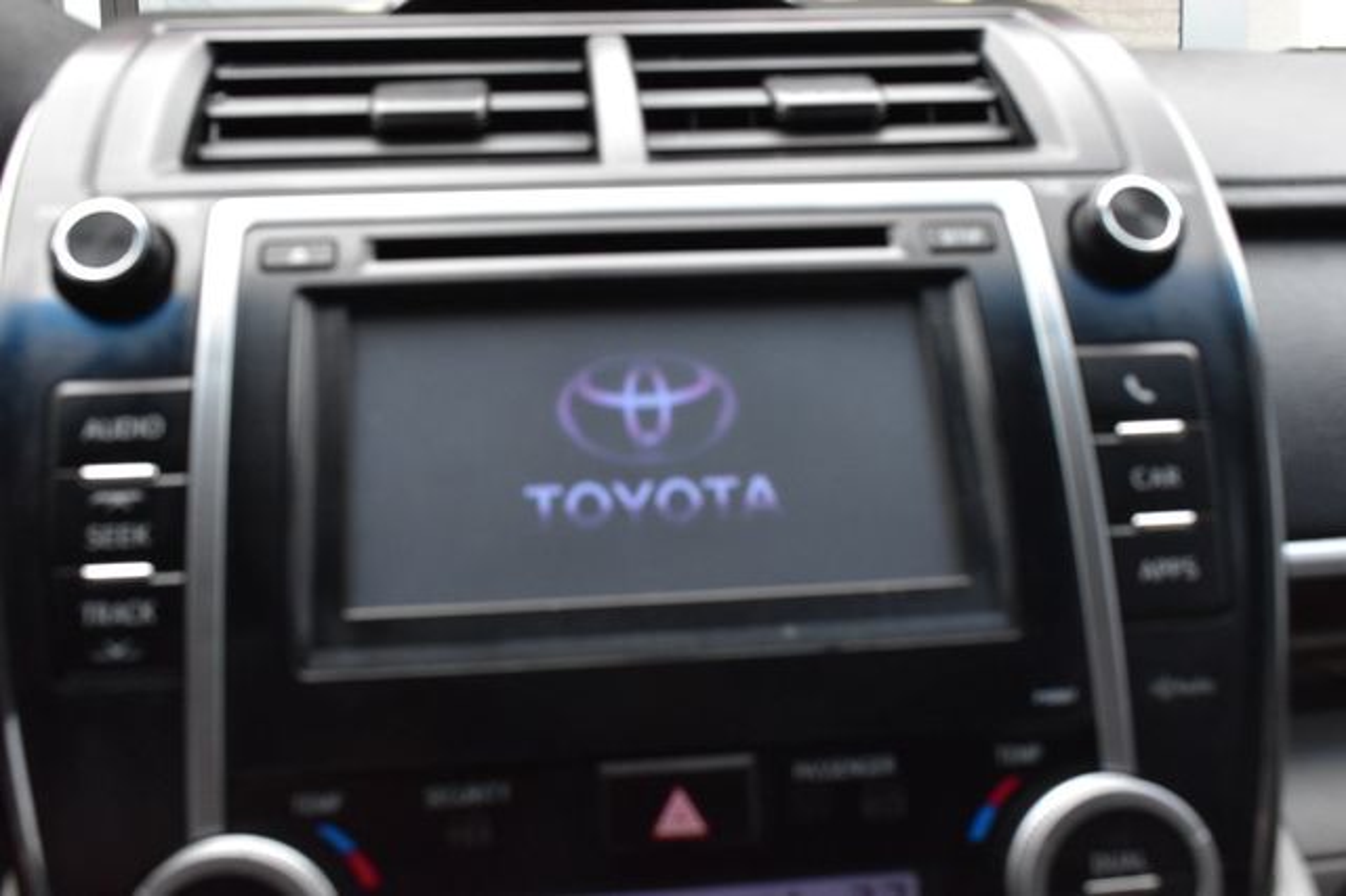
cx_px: 673
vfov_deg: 38.3
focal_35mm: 34
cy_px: 448
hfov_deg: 55.1
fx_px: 1289
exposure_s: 1/200
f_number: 10
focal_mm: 23
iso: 2500
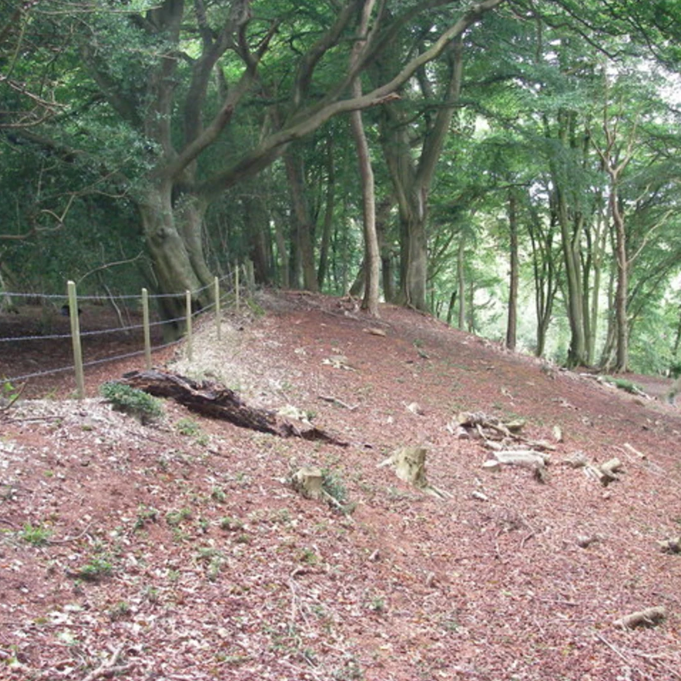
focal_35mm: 45
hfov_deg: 37.5
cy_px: 340
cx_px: 316
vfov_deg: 37.6
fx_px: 1002
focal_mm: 6.3
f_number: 3.3
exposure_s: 1/40
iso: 320
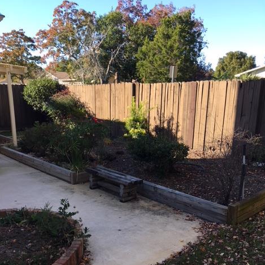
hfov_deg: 47.2
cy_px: 176
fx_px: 303
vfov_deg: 46.5
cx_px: 131
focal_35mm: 35
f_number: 2.2
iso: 25
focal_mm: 4.15
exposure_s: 1/373
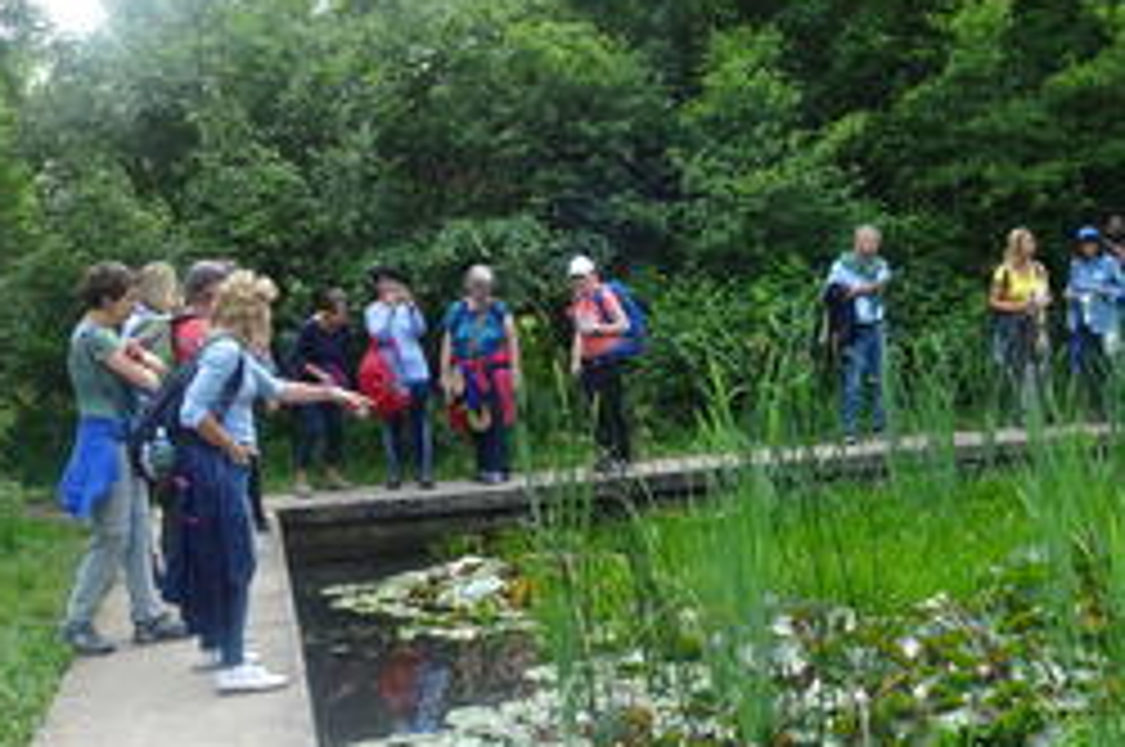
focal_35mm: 50
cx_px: 666
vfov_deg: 26.9
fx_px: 1560
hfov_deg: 39.5
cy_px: 356
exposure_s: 1/100
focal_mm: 4.34
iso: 80
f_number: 3.5
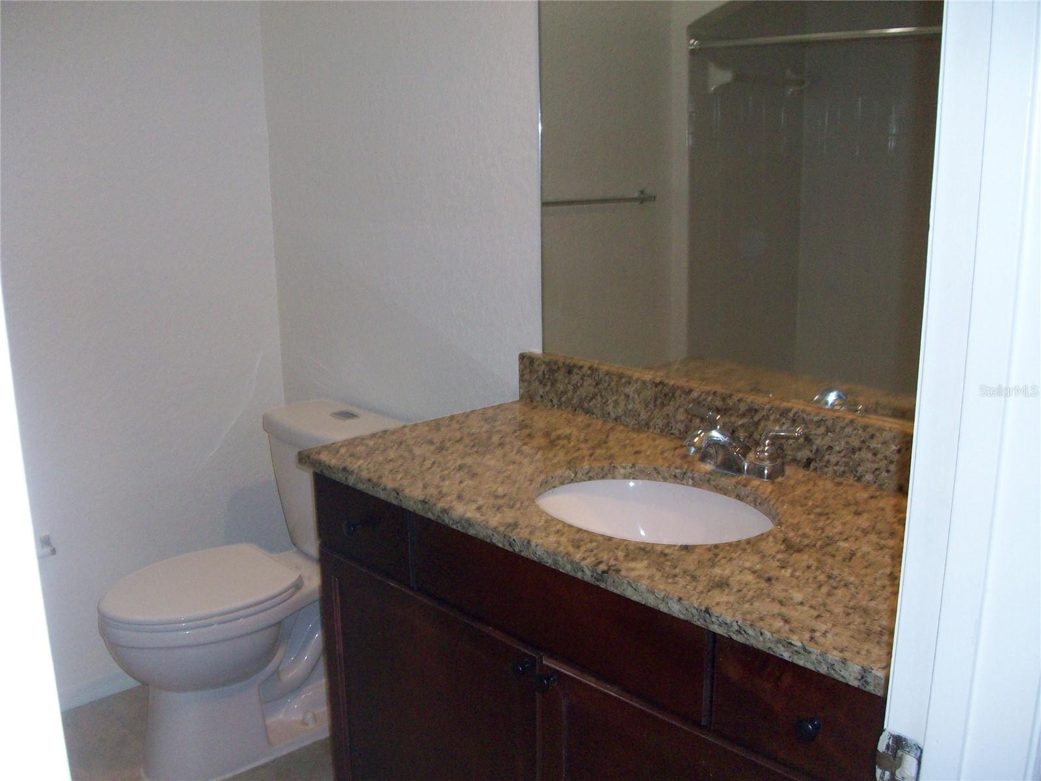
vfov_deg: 41.8
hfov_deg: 54.0
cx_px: 520
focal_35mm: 34
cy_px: 390
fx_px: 1022
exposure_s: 1/60
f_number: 2.8
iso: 160
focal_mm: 5.7
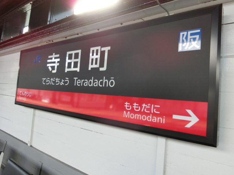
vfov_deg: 54.9
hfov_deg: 69.4
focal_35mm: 25
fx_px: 169
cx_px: 117
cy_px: 88
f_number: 3.5
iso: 200
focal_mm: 4.5
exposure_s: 1/125
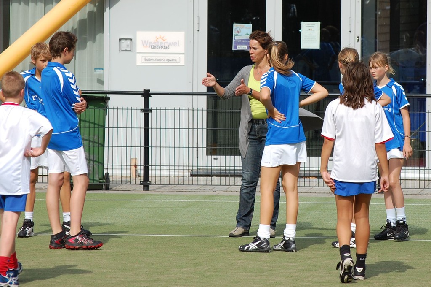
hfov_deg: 11.0
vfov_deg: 7.3
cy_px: 144
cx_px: 216
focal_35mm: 188
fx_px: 2242
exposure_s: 1/800
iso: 200
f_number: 7.1
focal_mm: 125
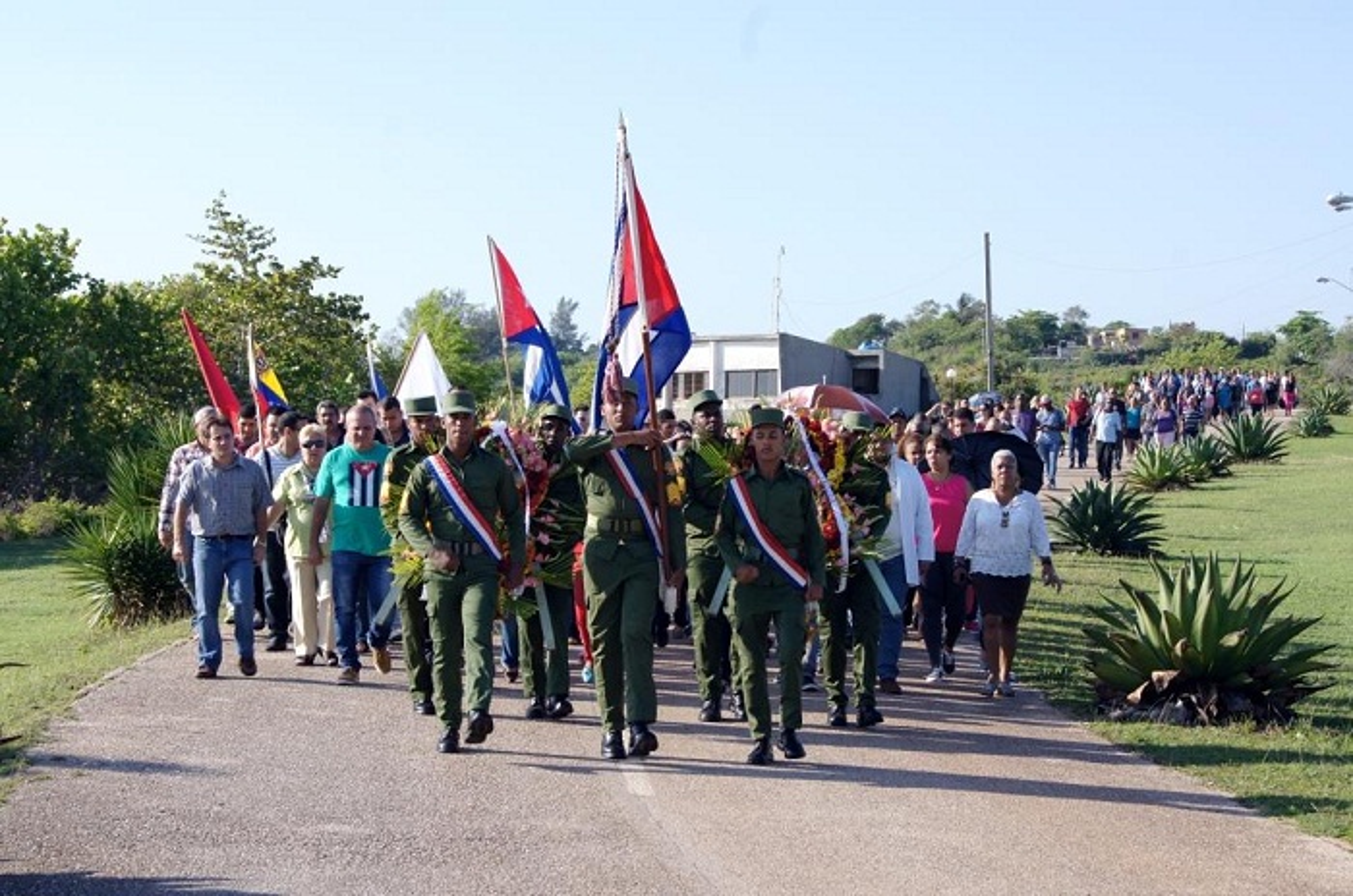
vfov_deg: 16.5
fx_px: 3095
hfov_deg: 24.7
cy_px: 448
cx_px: 676
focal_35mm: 82
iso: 100
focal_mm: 55
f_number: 10
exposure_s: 1/125
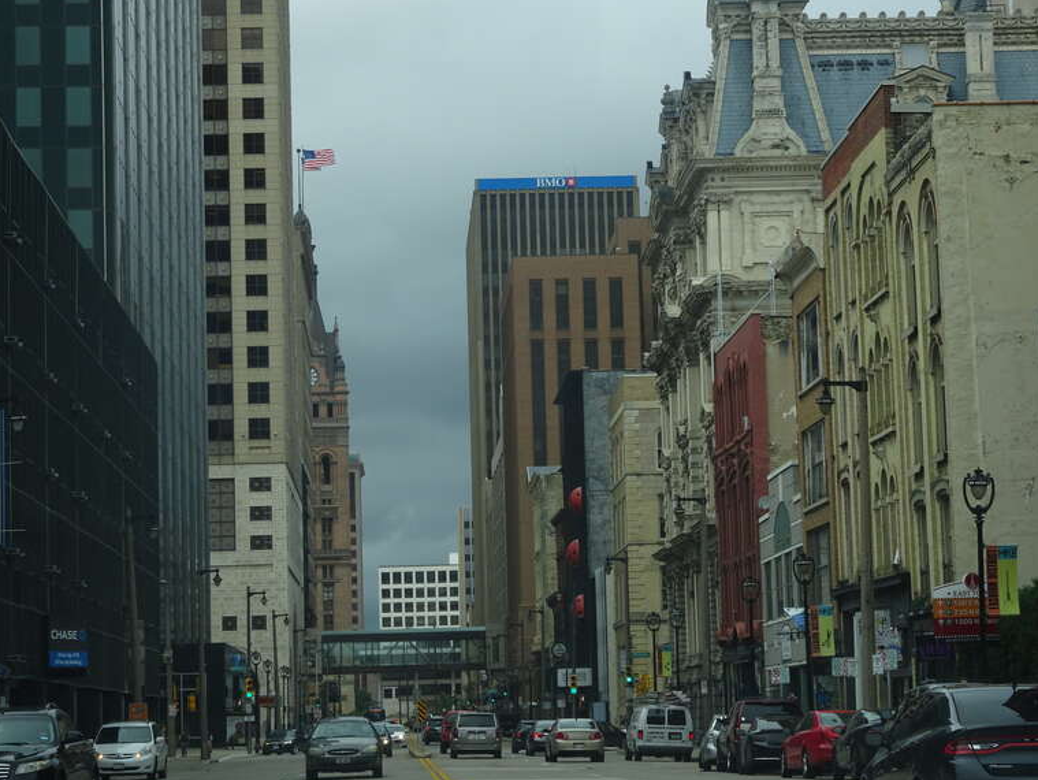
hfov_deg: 22.0
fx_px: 2670
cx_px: 518
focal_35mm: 89
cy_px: 390
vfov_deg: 16.6
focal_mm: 14.99
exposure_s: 1/250
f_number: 5
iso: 80
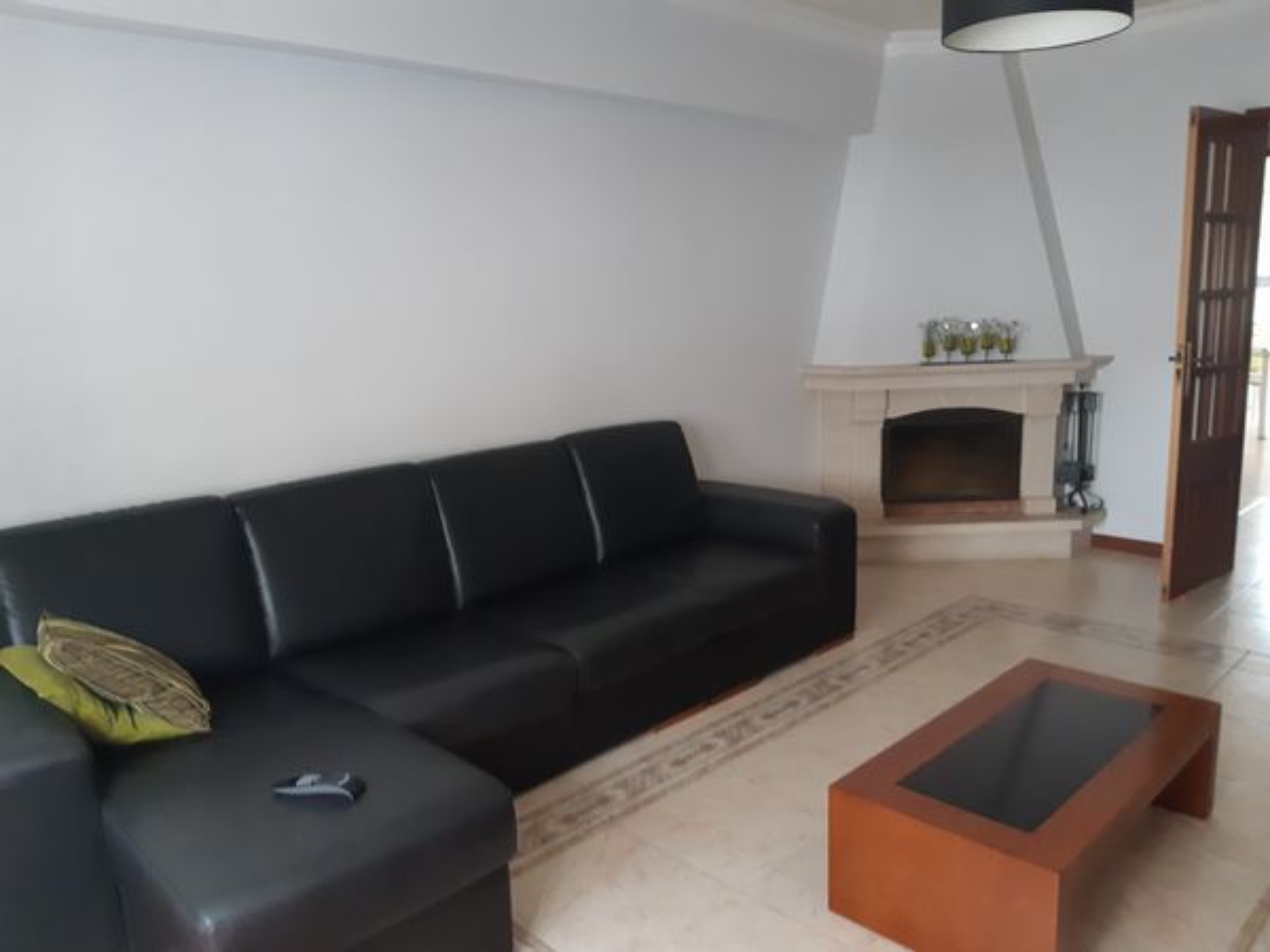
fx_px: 954
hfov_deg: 67.3
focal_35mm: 26
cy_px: 476
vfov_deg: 53.1
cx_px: 635
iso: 320
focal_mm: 3.93
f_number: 1.7
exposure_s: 1/25
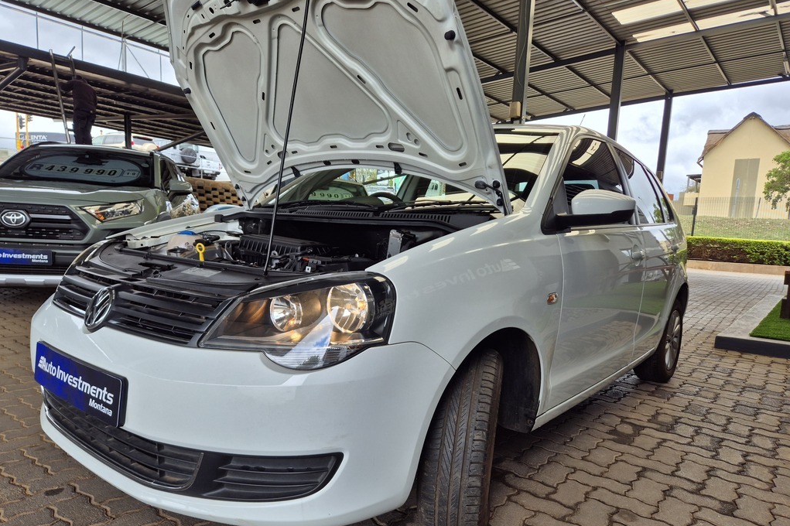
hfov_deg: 73.8
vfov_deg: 53.0
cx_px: 395
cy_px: 292
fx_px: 526
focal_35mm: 24
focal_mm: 5.4
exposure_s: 1/652
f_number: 1.8
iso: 25
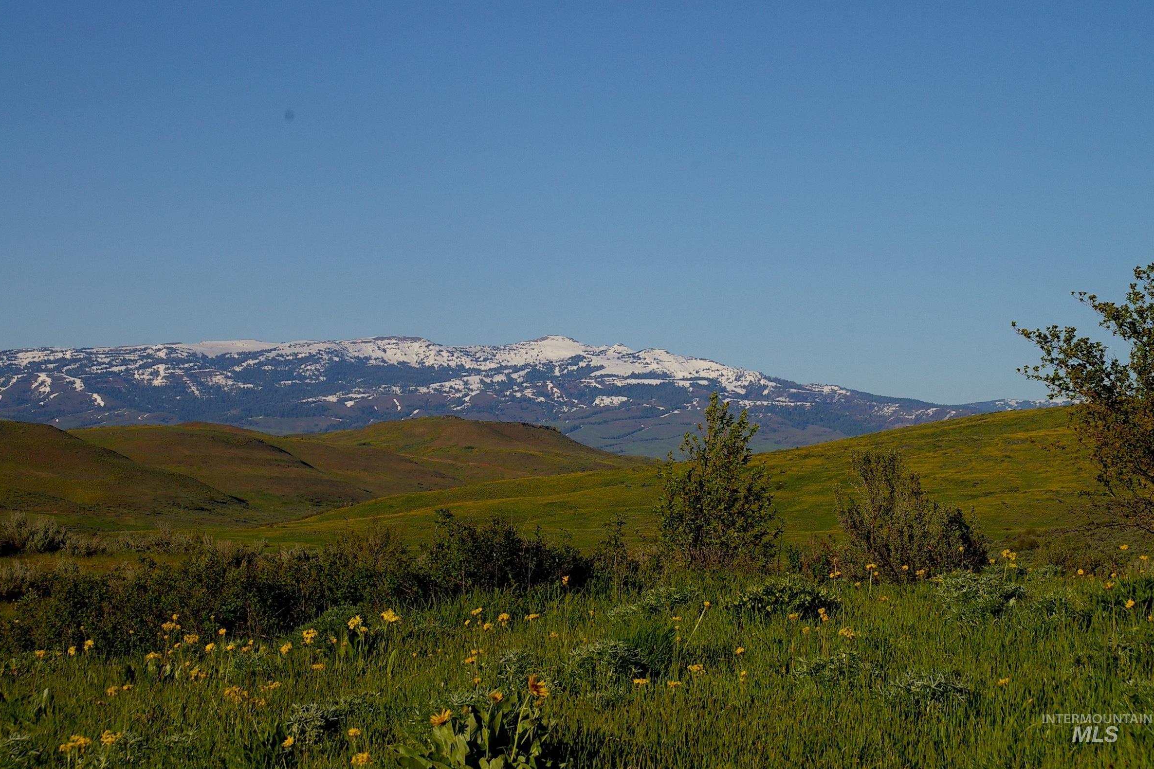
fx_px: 2677
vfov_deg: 16.4
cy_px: 380
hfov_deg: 24.3
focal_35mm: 84
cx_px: 570
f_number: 11
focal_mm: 55
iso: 200
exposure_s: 1/350
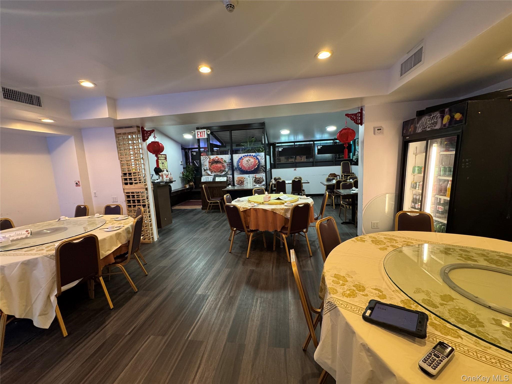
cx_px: 256
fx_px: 207
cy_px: 192
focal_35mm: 14
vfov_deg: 85.7
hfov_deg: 102.1
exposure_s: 1/60
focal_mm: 2.22
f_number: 2.2
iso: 200
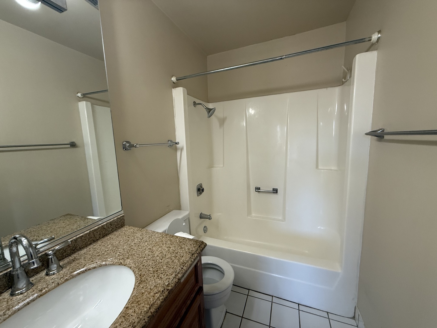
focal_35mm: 14
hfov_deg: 102.1
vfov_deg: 85.7
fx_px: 177
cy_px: 164
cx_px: 218
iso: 250
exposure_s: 1/120
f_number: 2.2
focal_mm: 2.22
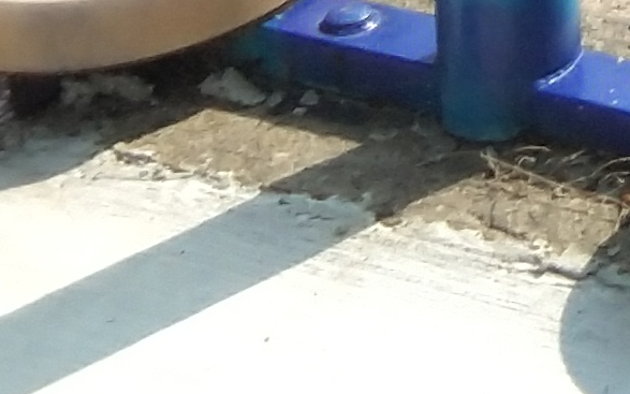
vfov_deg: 5.1
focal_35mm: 233
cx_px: 1797
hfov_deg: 7.9
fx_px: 4001
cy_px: -1137
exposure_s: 1/747
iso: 50
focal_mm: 3.69
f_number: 2.2
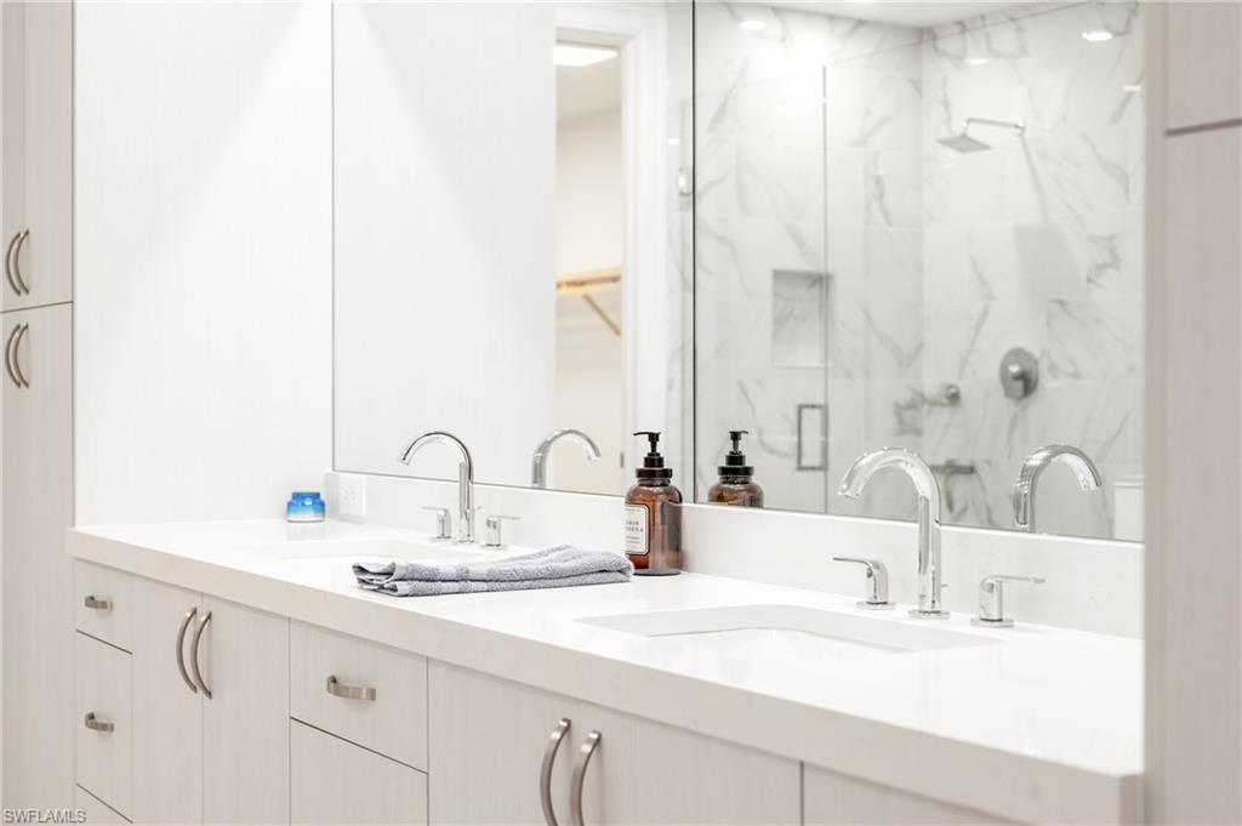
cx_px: 621
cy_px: 413
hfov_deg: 39.6
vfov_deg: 26.9
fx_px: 1724
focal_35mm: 50
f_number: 4.5
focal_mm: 50
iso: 320
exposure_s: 1/40
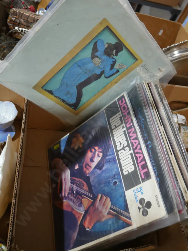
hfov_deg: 44.2
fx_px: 232
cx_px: 94
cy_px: 126
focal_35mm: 32
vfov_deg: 56.8
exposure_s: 1/60
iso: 800
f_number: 3.6
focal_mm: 16
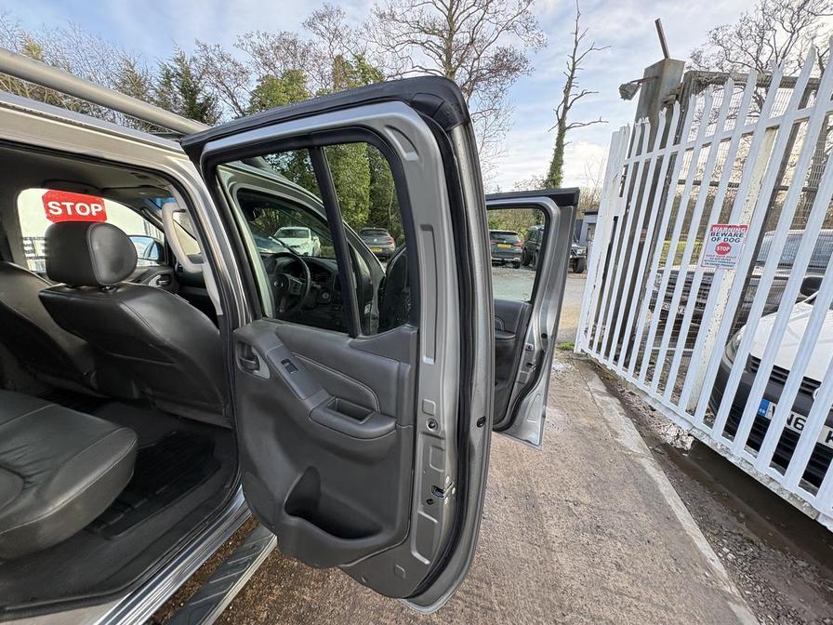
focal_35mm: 14
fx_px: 337
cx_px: 416
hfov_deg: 102.1
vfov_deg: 85.7
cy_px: 312
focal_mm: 2.22
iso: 80
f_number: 2.2
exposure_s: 1/132
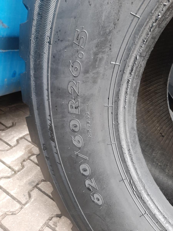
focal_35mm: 26
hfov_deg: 53.1
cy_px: 116
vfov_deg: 67.3
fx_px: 173
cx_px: 86
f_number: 1.7
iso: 200
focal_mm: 3.93
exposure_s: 1/33
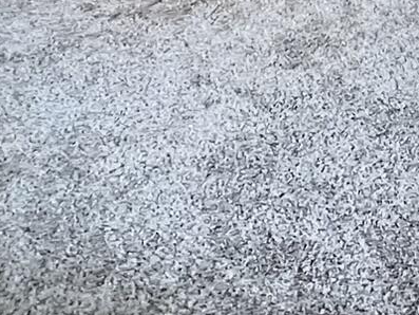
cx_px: 401
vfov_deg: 17.0
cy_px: -290
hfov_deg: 27.6
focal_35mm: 67
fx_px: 811
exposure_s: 1/60
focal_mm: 1.57
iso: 800
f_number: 1.8
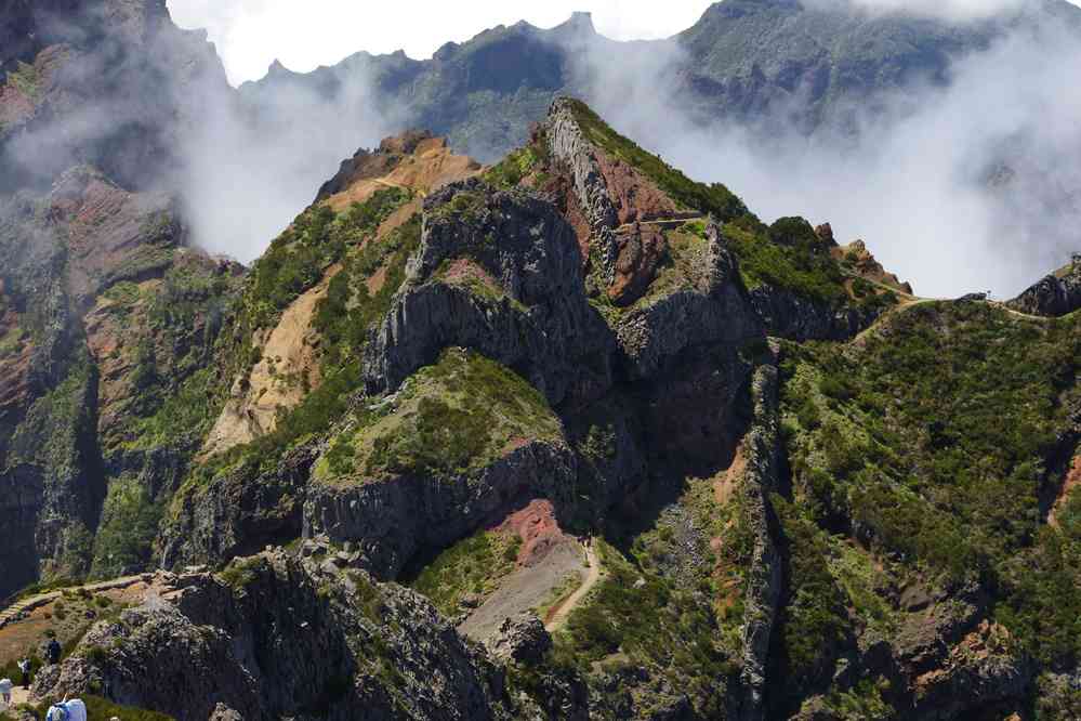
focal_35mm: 117
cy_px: 360
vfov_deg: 11.7
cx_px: 540
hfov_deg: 17.5
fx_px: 3513
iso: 200
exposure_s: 1/125
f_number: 8
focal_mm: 77.5
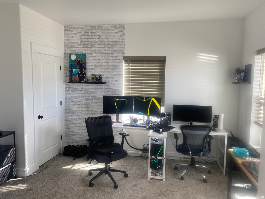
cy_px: 100
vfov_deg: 53.1
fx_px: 199
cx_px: 132
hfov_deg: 67.3
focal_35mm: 26
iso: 64
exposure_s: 1/120
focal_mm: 4.25
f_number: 1.8
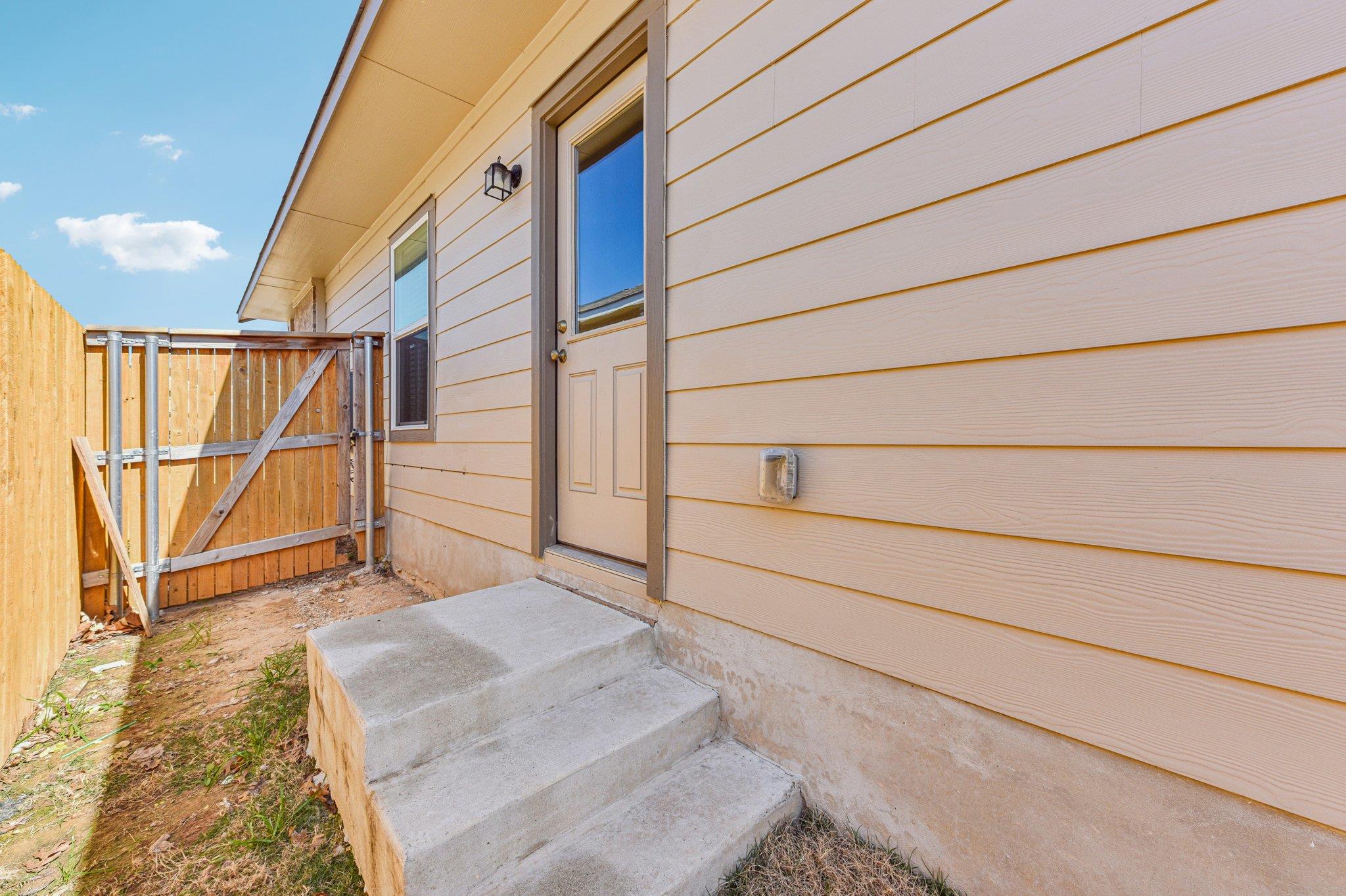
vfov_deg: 81.2
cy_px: 448
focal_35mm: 14
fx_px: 523
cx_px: 673
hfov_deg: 104.3
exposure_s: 1/160
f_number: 8
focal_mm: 14
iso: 100
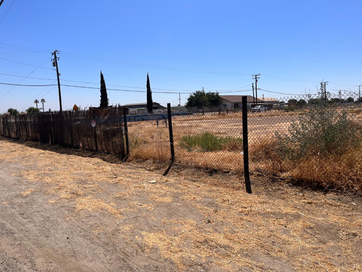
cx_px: 181
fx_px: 272
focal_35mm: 26
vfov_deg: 53.1
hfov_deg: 67.3
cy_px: 136
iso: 50
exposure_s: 1/5556
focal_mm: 5.1
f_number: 1.6
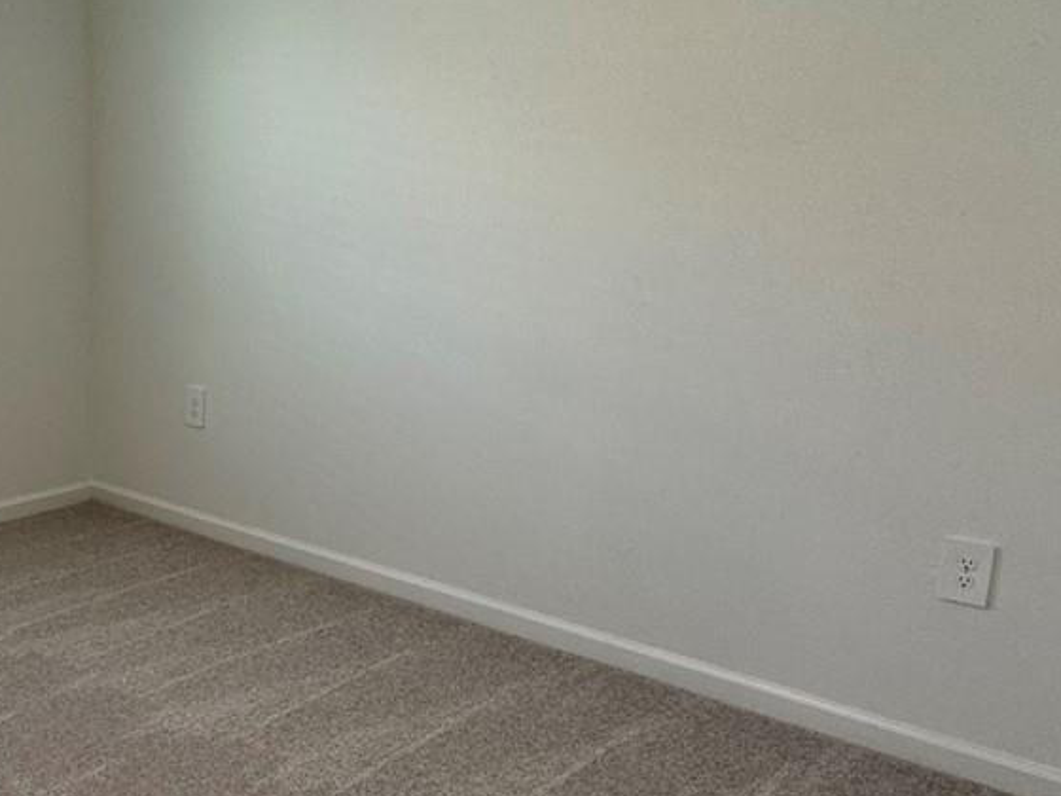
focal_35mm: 40
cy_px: 428
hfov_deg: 42.6
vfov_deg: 35.9
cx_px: 93
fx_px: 1226
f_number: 2.2
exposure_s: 1/120
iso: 125
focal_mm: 2.22
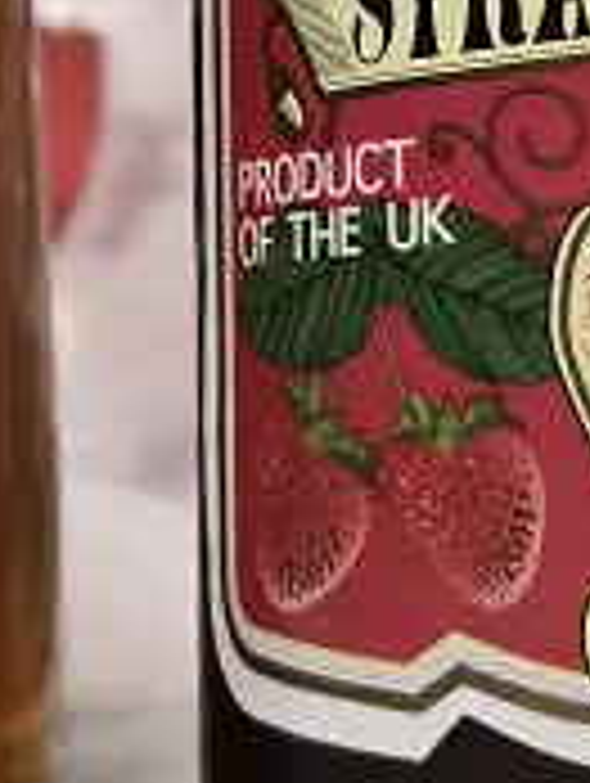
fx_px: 3060
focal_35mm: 135
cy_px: -189
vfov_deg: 14.1
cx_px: 257
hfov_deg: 11.0
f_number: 1.8
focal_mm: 5.4
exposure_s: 1/100
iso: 1000
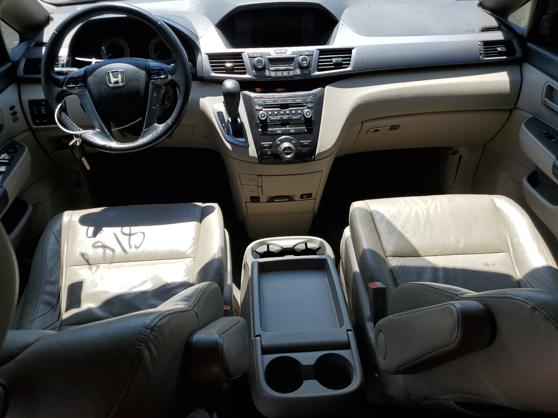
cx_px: 273
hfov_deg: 65.3
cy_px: 215
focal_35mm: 27
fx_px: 435
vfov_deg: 51.4
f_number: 1.5
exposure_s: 1/1111
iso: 50
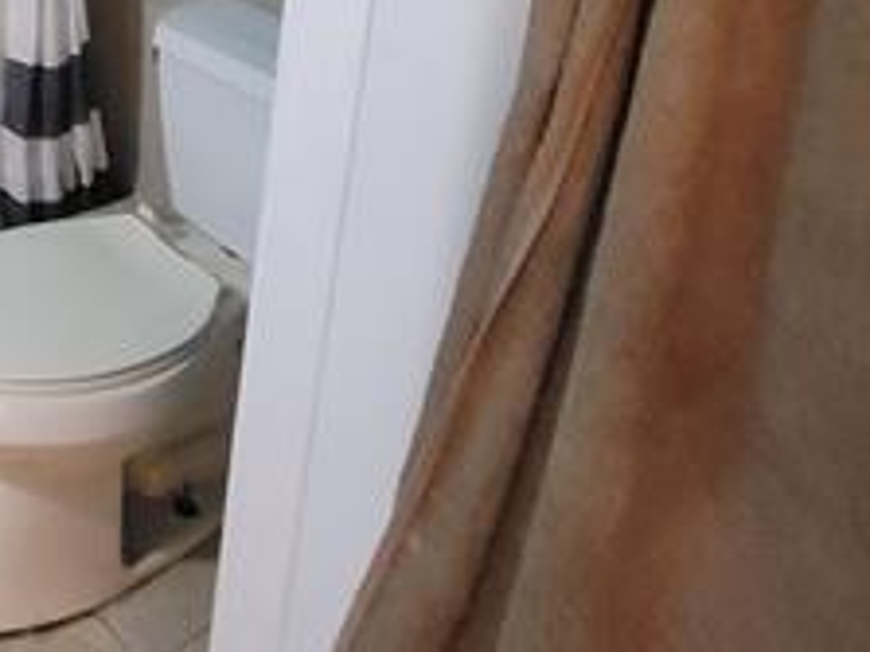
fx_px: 879
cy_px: -51
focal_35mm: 35
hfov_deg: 44.7
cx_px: 0
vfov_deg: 35.3
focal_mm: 2.2
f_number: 2.2
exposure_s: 1/24
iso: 1250
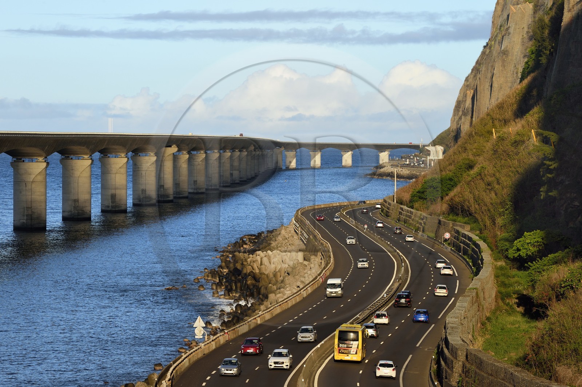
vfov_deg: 6.9
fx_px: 3231
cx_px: 291
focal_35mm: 200
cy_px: 194
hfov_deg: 10.3
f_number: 11
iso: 200
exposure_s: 1/250
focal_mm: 200
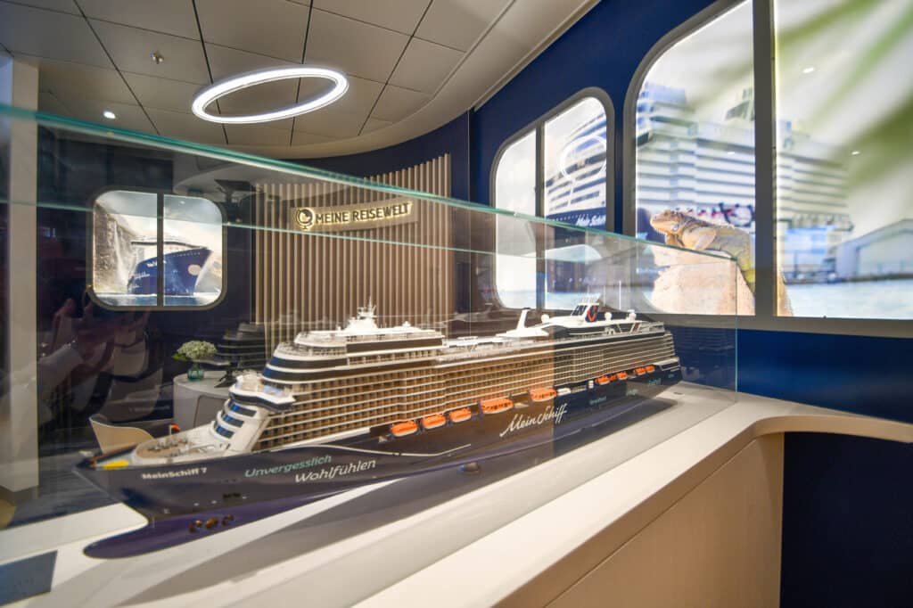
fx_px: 380
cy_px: 304
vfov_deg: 77.3
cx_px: 456
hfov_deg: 100.4
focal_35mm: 15
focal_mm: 10
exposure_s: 1/60
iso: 320
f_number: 3.5
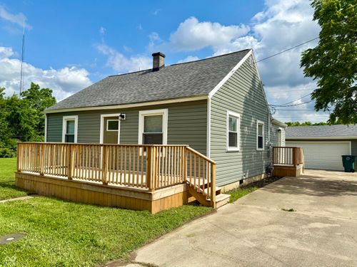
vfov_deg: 56.8
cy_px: 134
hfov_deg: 71.6
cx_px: 178
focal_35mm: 24
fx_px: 248
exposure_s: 1/6173
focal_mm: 6.76
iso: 80
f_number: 1.78
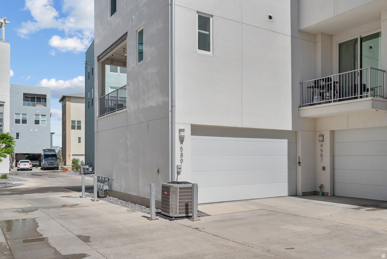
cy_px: 130
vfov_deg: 43.7
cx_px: 194
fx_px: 323
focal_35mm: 30
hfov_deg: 61.9
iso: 800
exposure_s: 1/640
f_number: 8
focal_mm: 30
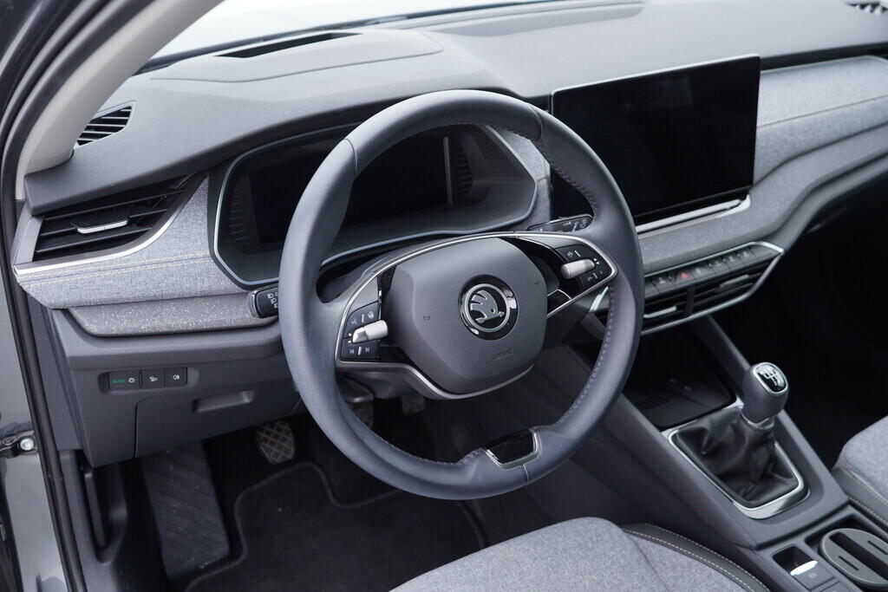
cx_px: 444
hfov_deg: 53.1
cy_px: 296
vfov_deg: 36.9
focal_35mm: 36
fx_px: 888
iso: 250
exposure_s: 1/40
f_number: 2.8
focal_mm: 24
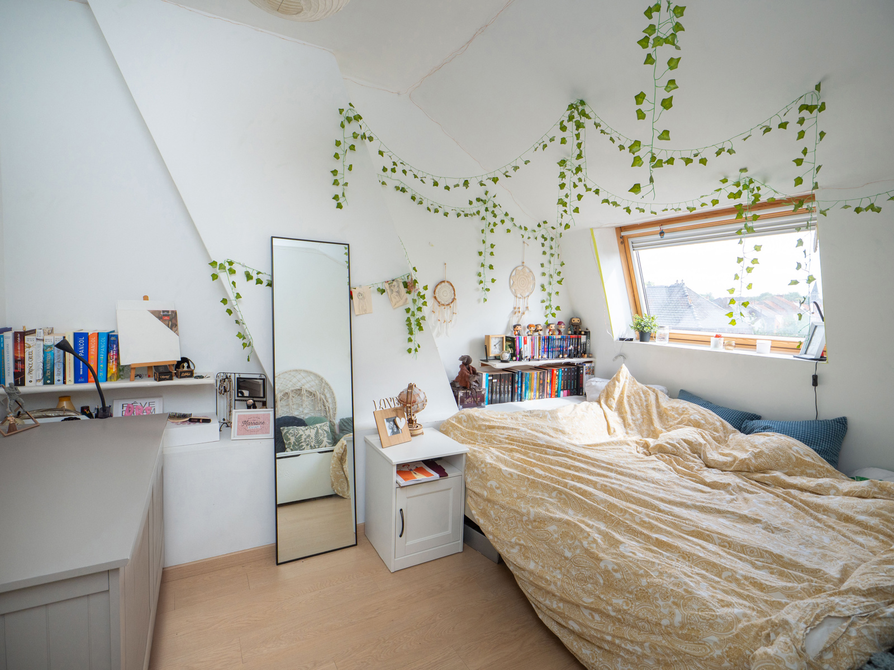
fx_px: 413
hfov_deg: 94.5
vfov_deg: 78.1
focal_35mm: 16
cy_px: 335
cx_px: 447
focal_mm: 8
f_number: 4.5
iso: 200
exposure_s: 1/160
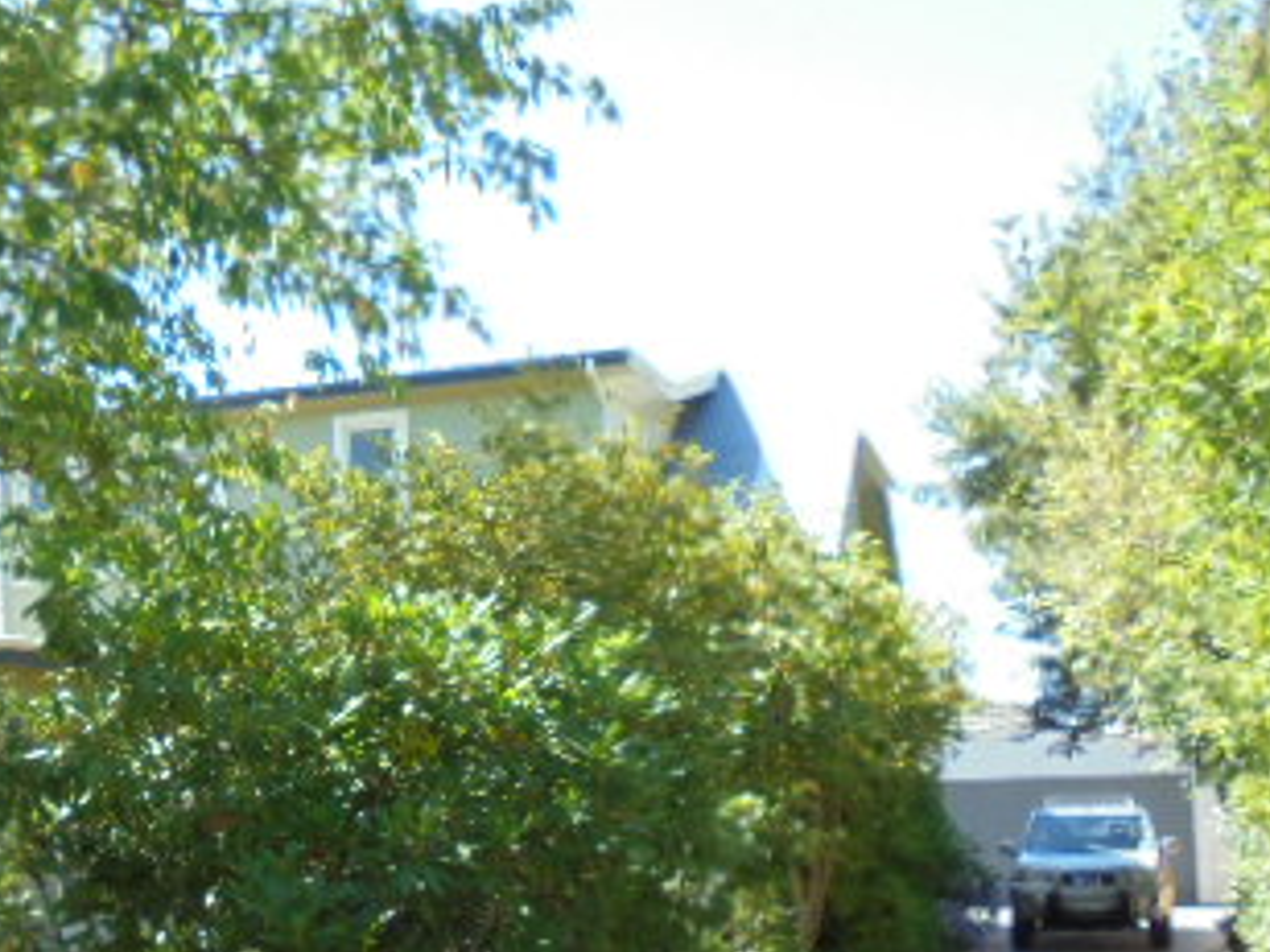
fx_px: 1981
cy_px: 734
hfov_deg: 34.1
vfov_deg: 26.6
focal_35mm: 54
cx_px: 198
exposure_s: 1/200
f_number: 3.5
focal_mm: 4.6
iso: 100
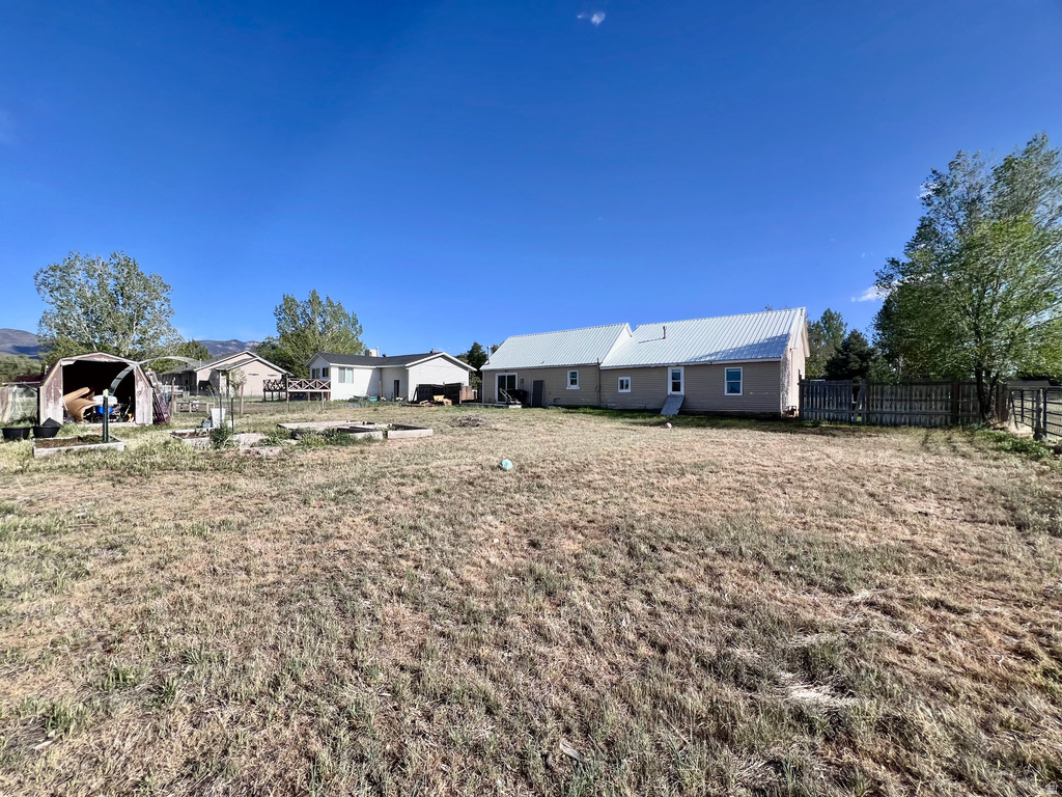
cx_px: 531
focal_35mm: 13
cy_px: 398
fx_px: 399
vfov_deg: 89.9
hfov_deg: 106.2
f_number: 1.8
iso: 32
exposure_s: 1/1876
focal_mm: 1.57
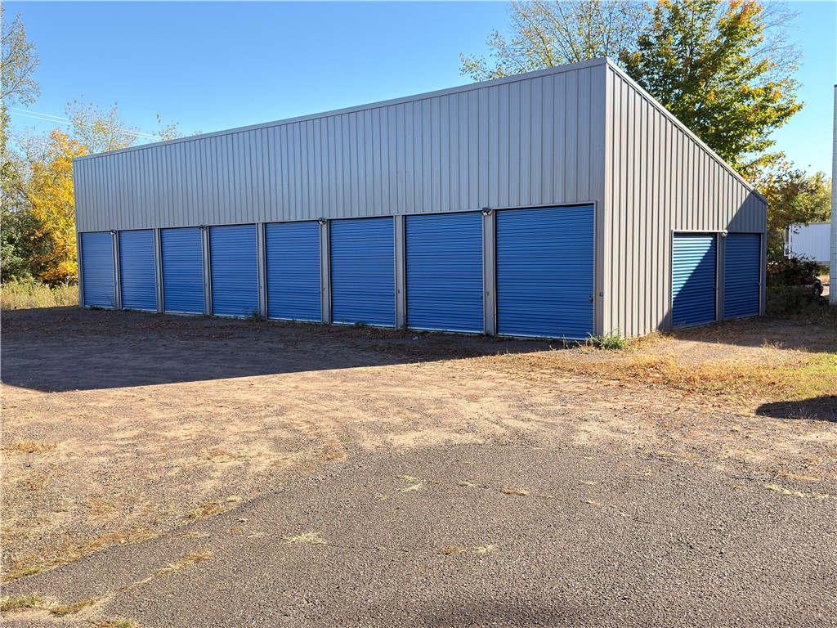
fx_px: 846
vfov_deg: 40.7
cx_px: 418
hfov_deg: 52.6
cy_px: 314
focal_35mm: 35
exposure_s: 1/1205
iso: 80
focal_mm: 6.76
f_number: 1.78
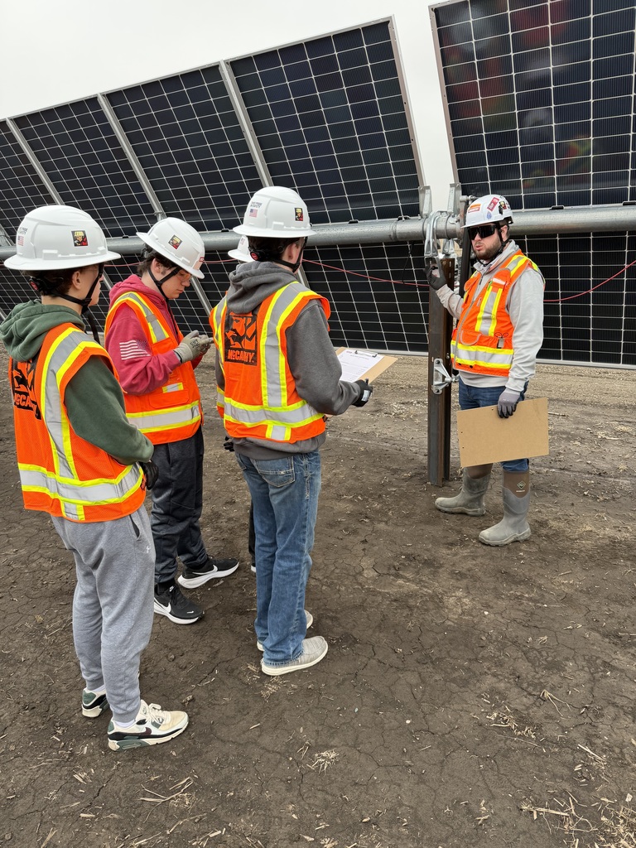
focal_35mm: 24
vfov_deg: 71.6
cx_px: 318
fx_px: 588
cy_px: 424
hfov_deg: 56.8
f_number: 1.78
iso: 100
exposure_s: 1/1091
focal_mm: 6.76
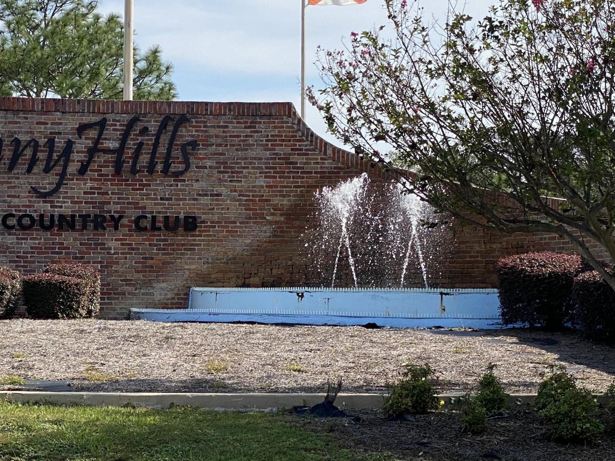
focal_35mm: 99
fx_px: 1759
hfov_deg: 19.6
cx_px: 108
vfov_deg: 14.9
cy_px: 315
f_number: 2
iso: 20
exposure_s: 1/1712
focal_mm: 6
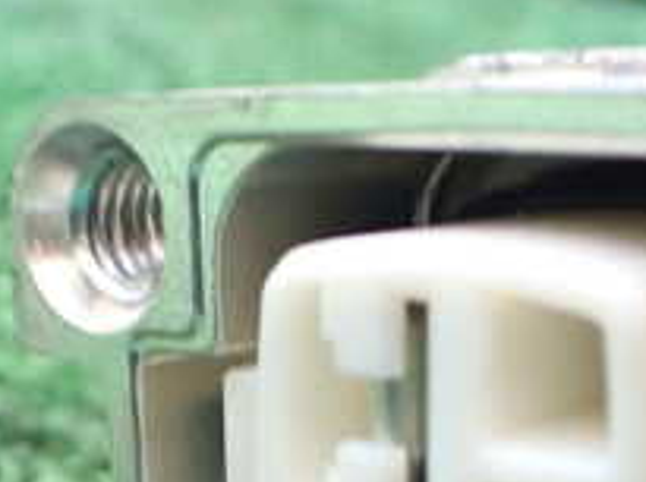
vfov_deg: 15.9
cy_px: 621
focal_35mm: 88
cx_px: 303
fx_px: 1639
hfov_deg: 22.3
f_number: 2.3
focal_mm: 5.4
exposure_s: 1/30
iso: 800
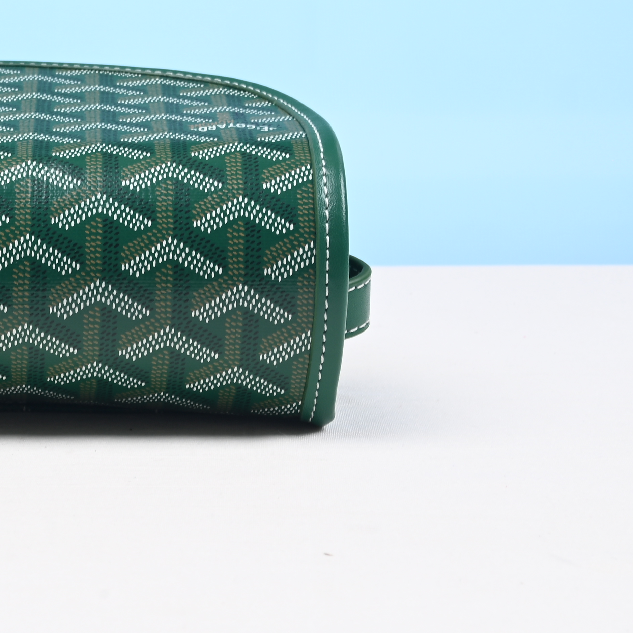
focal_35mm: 109
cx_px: 4
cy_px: 180
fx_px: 2255
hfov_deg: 15.7
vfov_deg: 15.9
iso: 100
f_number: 16
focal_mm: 40
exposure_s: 1/2
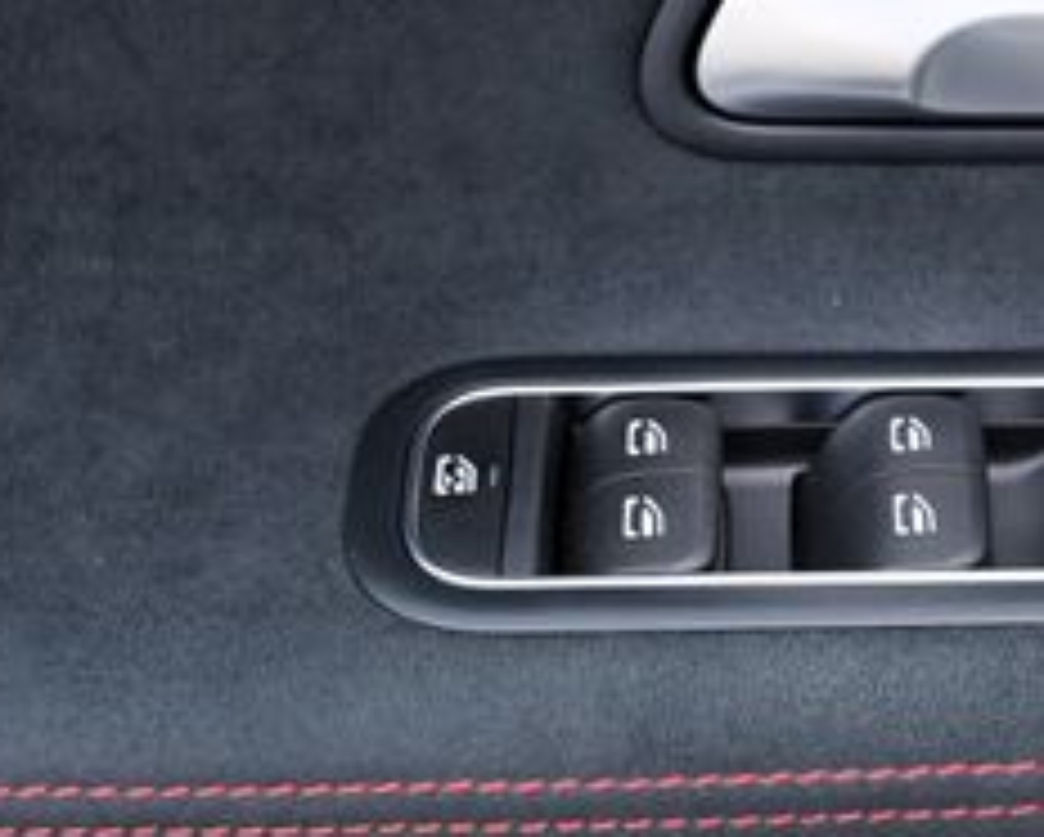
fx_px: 3711
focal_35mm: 120
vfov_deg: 12.7
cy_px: -65
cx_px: 1089
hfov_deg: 15.7
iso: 100
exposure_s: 1/100
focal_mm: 29
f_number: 5
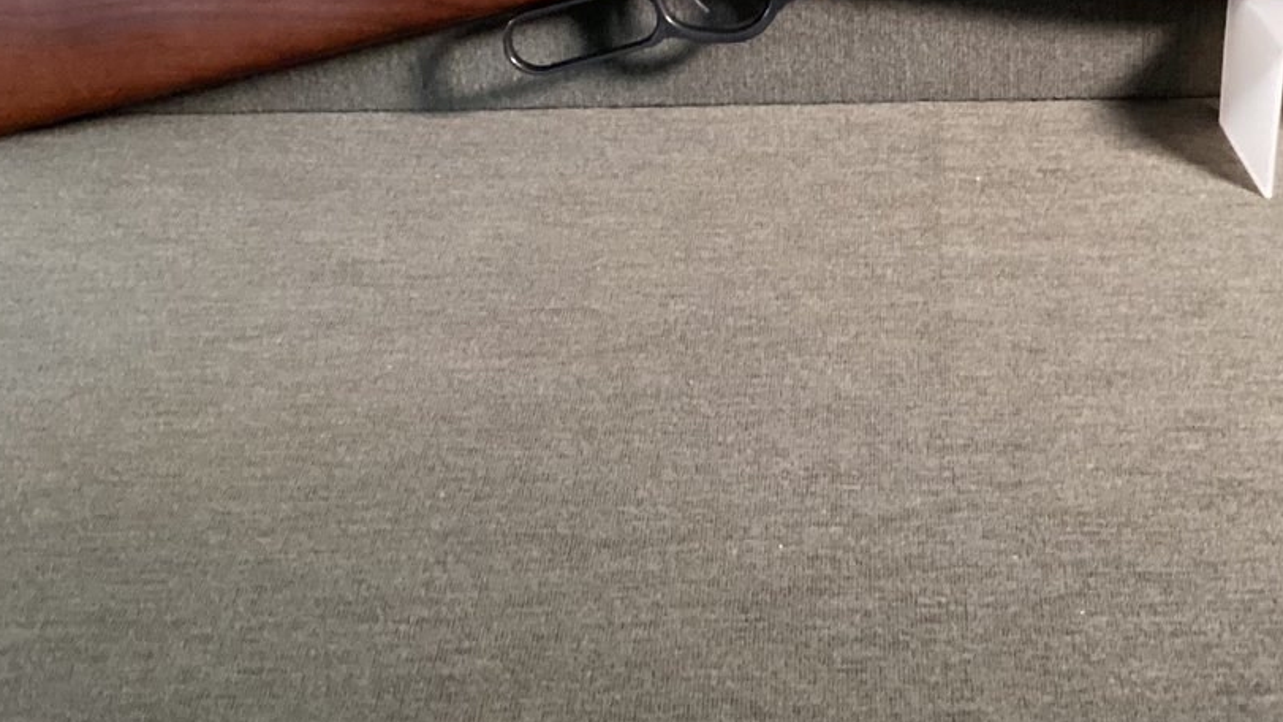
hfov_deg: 32.7
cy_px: 146
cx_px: 948
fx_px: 2143
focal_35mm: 63
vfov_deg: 18.9
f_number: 2.4
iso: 400
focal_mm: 3.3
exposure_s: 1/40
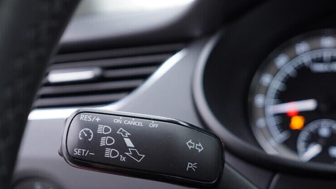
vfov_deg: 22.8
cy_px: 149
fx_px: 463
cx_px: 171
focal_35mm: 52
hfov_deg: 39.9
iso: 200
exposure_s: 1/40
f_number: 2.8
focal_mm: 24
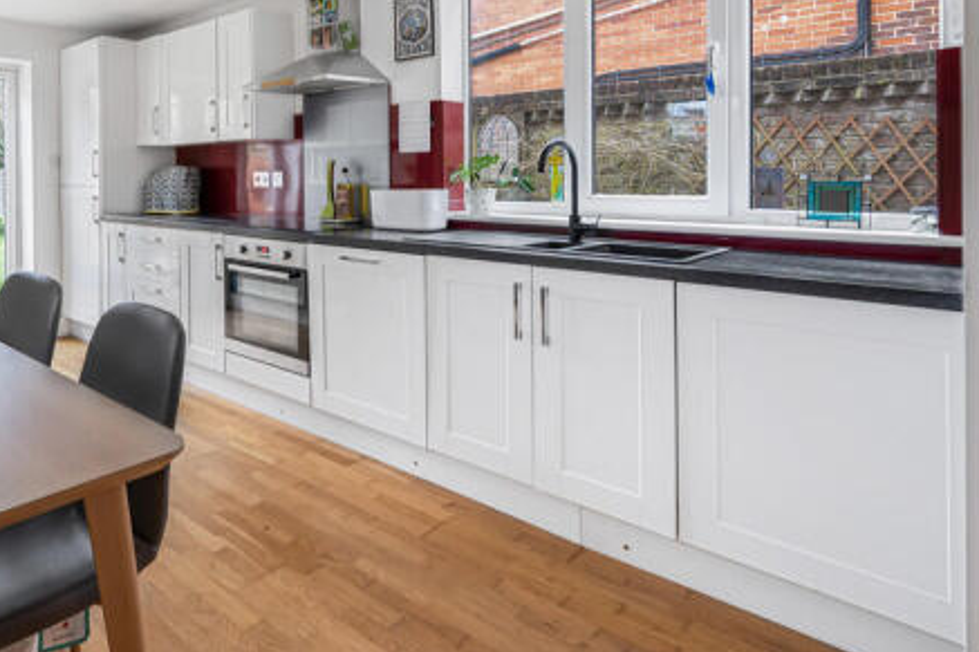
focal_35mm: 24
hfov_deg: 69.5
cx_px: 261
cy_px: 180
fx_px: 652
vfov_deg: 51.3
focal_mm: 16
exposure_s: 1.6
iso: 100
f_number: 8
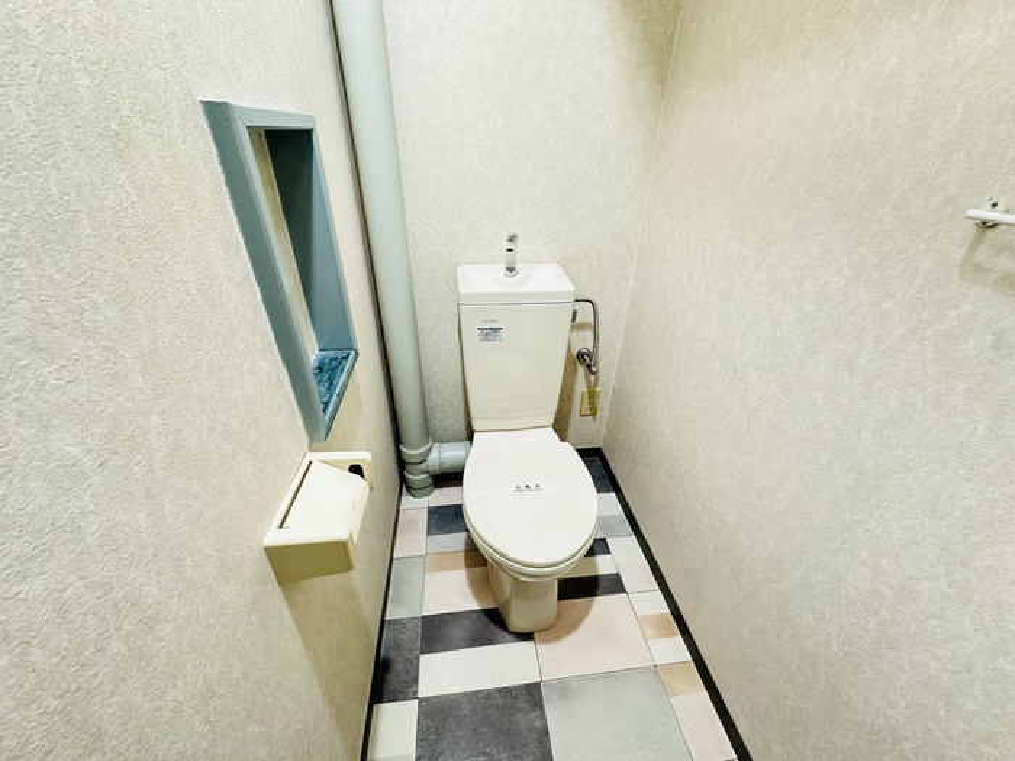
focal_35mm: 14
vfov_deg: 85.7
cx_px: 508
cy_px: 380
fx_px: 411
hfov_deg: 102.1
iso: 500
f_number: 2.2
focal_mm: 2.22
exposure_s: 1/60
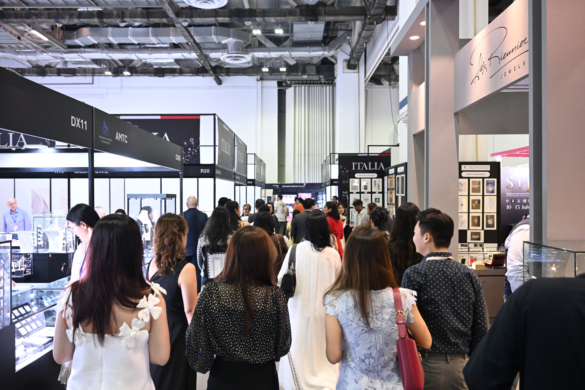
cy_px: 195
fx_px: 463
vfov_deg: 45.7
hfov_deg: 64.6
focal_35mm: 28
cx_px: 292
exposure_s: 1/250
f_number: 3.5
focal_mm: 28.5
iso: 2500
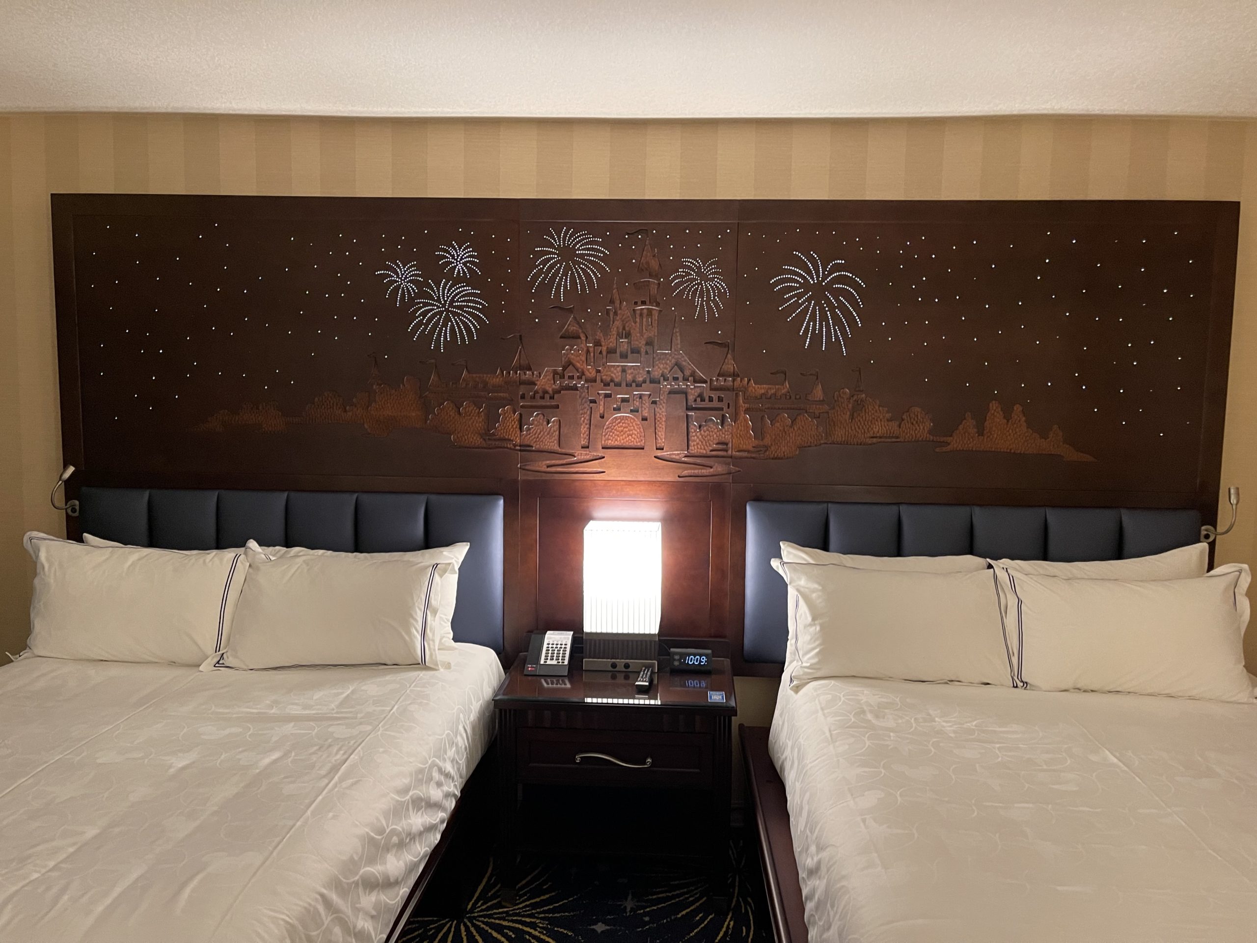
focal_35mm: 26
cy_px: 472
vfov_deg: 53.1
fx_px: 944
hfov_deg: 67.3
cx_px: 628
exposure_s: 1/60
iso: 400
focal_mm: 5.1
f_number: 1.6
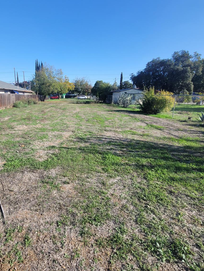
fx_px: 134
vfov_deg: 90.7
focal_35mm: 17
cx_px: 78
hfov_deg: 73.6
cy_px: 121
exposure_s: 1/1157
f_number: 2.2
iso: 64
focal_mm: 2.2
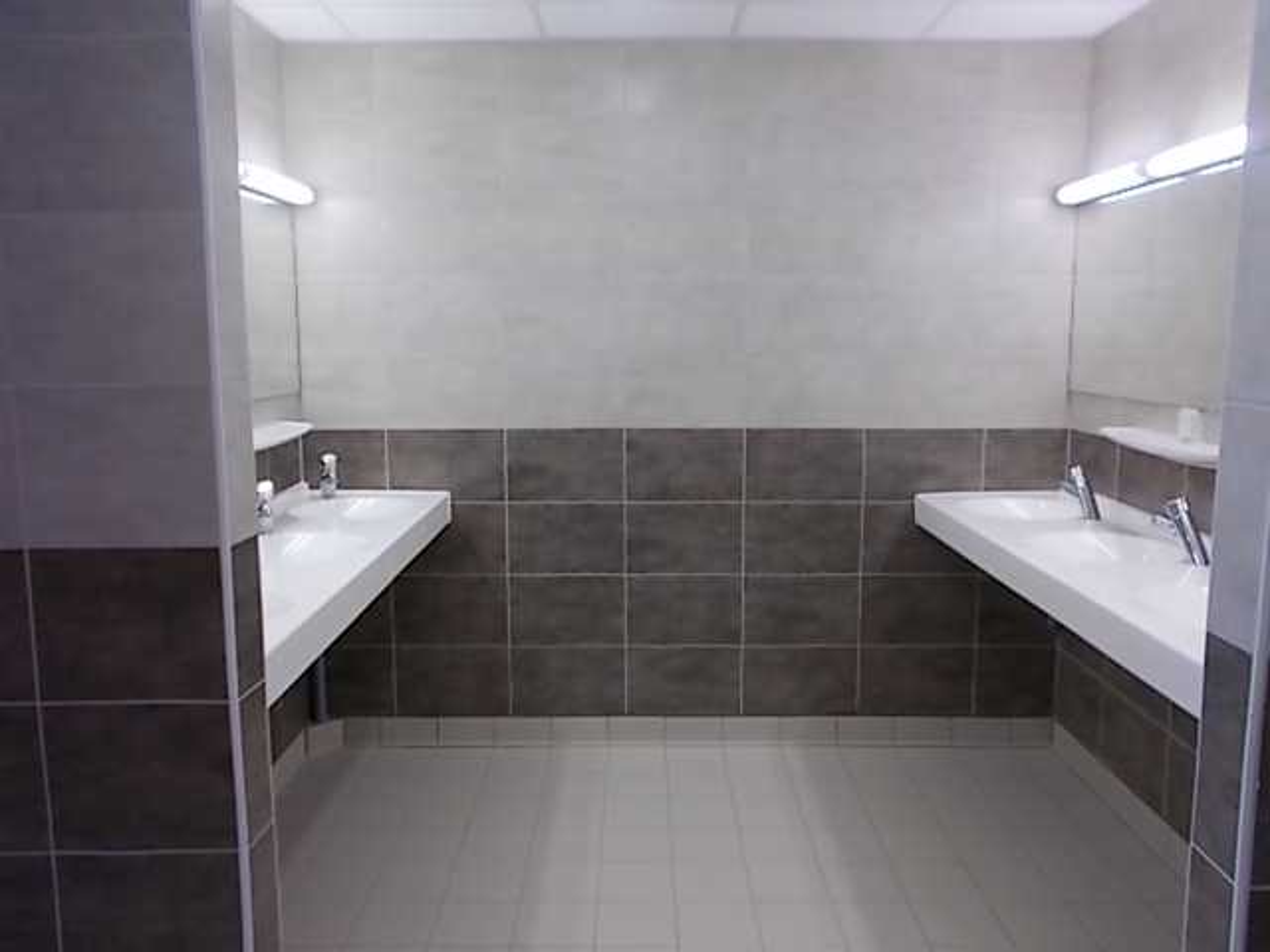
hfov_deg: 60.0
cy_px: 476
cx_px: 635
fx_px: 1101
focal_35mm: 30
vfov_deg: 46.8
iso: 80
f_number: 3.4
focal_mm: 5.3
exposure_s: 1/25
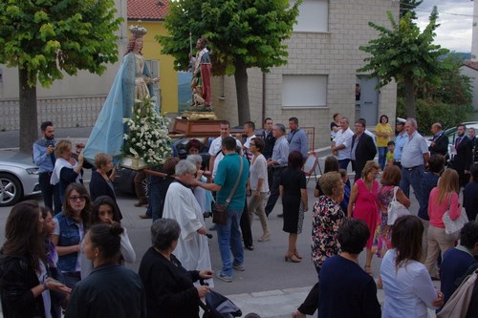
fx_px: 557
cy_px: 159
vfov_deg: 31.9
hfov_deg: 46.4
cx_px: 239
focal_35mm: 42
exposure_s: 1/250
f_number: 8
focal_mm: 28
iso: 1600
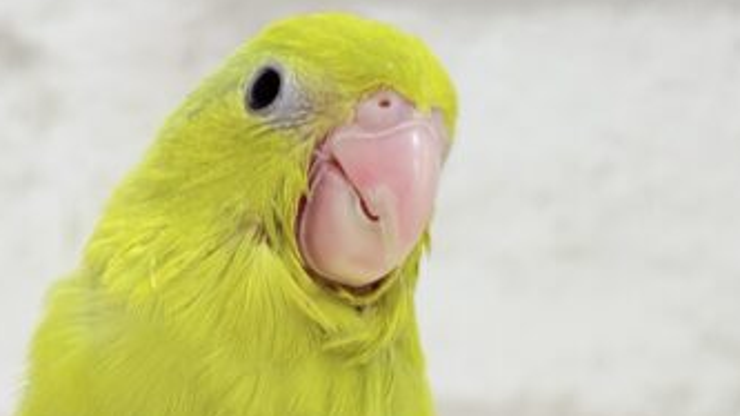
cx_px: 307
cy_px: 412
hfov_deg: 19.6
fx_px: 2138
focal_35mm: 109
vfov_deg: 11.0
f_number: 1.6
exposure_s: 1/50
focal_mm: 5.96
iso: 40
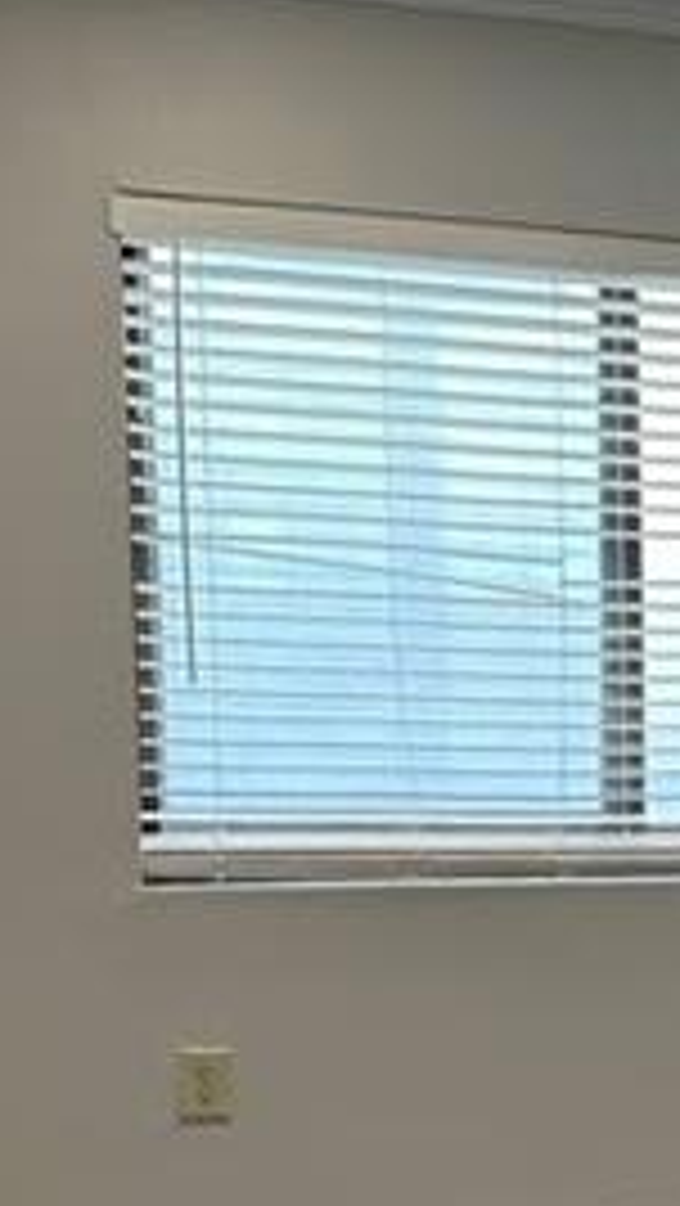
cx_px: 1067
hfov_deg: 14.8
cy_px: 994
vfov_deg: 27.6
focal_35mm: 75
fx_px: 2401
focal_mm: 6.86
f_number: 1.78
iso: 160
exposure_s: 1/120
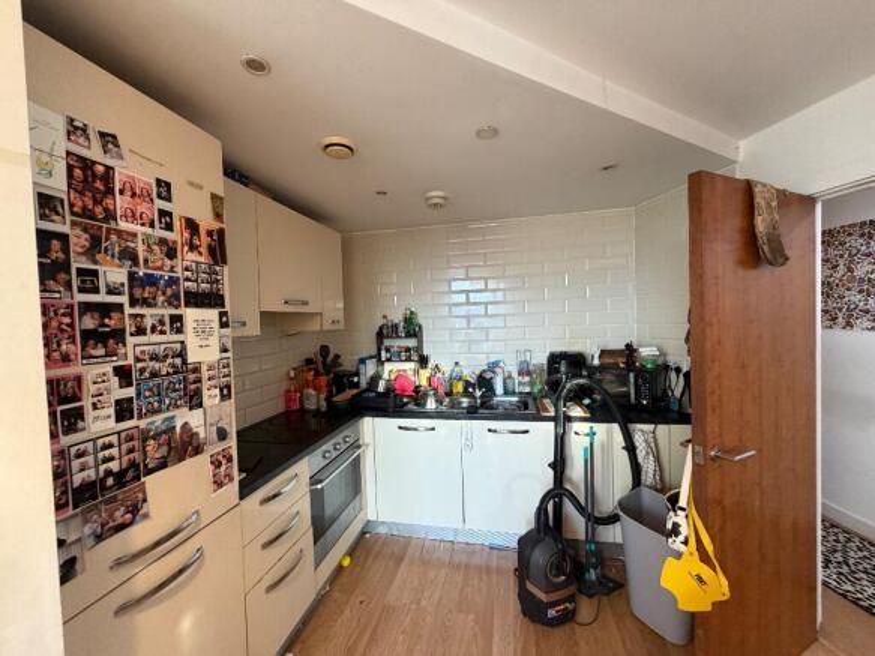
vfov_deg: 85.7
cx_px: 438
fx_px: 354
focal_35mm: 14
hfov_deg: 102.1
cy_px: 328
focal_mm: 2.22
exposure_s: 1/60
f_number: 2.2
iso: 320
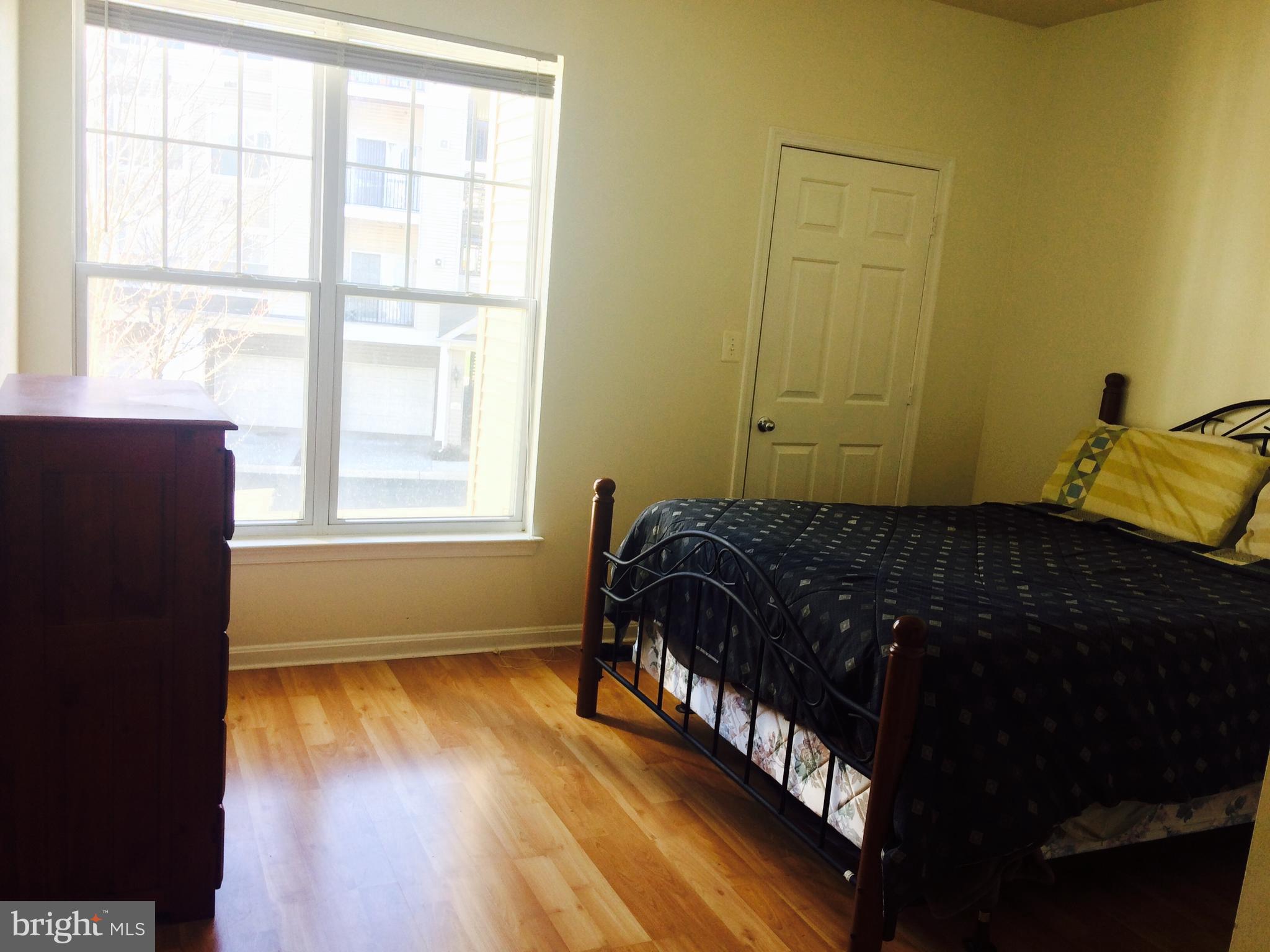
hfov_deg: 61.7
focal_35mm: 29
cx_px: 635
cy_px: 476
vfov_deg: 48.2
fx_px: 1064
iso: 40
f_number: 2.2
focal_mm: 4.15
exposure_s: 1/30
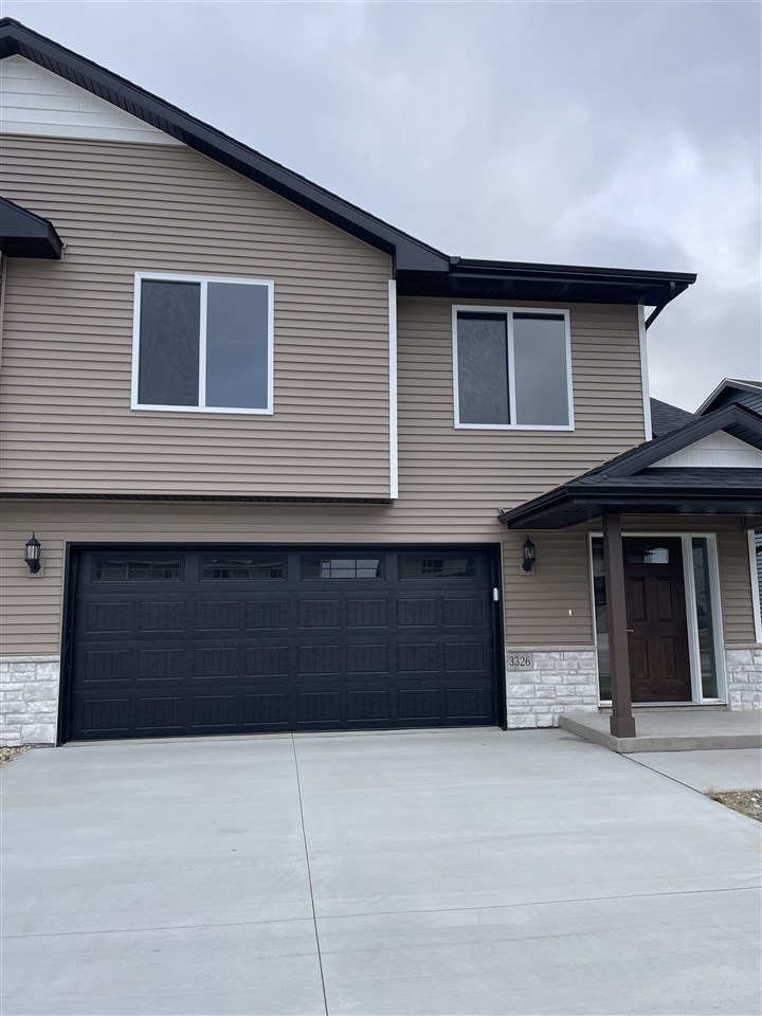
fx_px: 763
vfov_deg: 67.3
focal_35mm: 26
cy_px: 508
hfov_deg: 53.1
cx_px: 381
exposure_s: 1/824
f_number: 1.6
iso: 32
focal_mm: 4.2
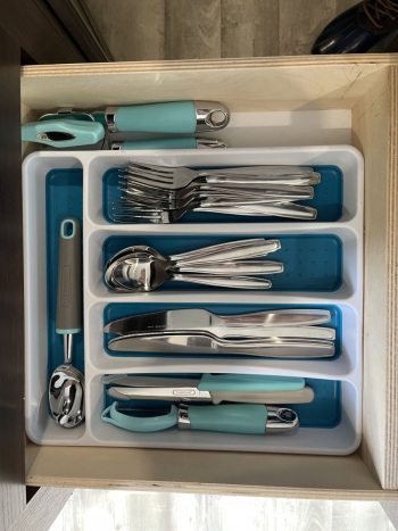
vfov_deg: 67.3
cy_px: 266
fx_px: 399
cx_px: 199
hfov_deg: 53.0
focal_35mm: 26
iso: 320
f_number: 1.6
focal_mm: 5.1
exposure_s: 1/60
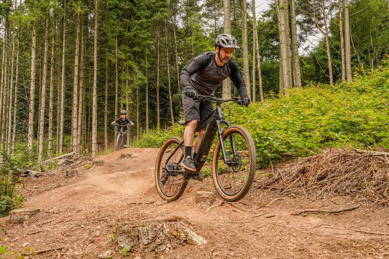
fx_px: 605
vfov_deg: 24.2
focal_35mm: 56
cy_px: 127
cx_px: 199
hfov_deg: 35.6
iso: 800
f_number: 11
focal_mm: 50
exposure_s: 1/400
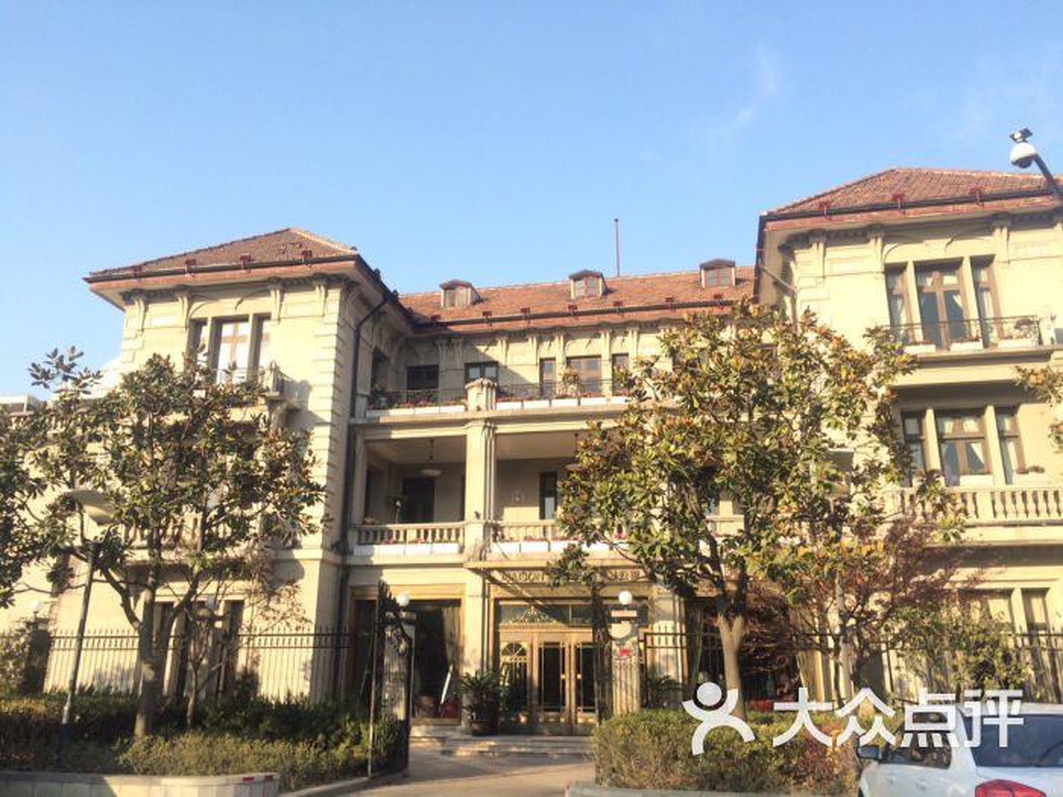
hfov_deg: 61.7
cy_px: 398
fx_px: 891
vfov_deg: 48.2
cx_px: 532
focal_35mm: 29
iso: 32
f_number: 2.2
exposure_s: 1/641
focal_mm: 4.15
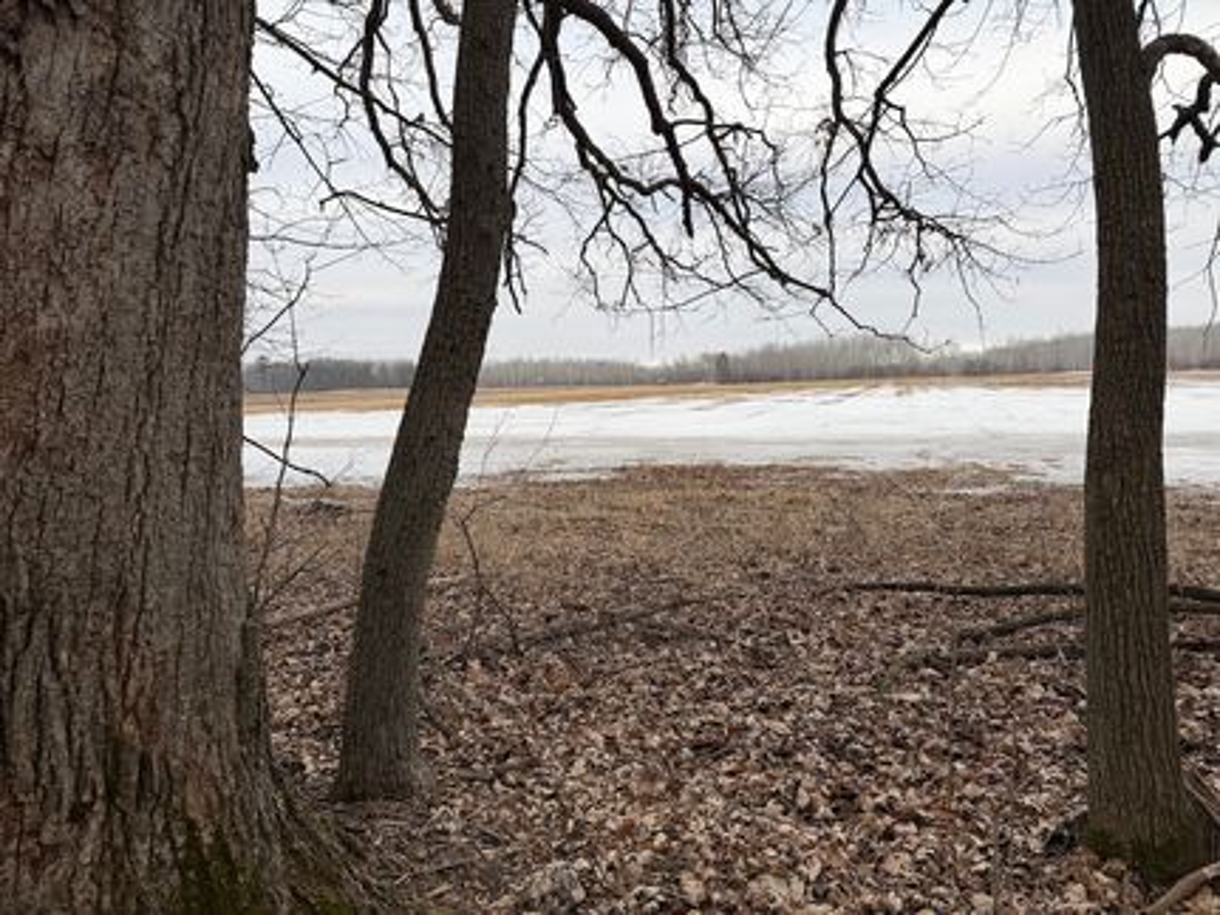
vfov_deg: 56.8
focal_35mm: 24
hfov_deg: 71.6
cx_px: 610
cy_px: 458
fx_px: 846
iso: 80
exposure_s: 1/878
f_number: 1.78
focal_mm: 6.76
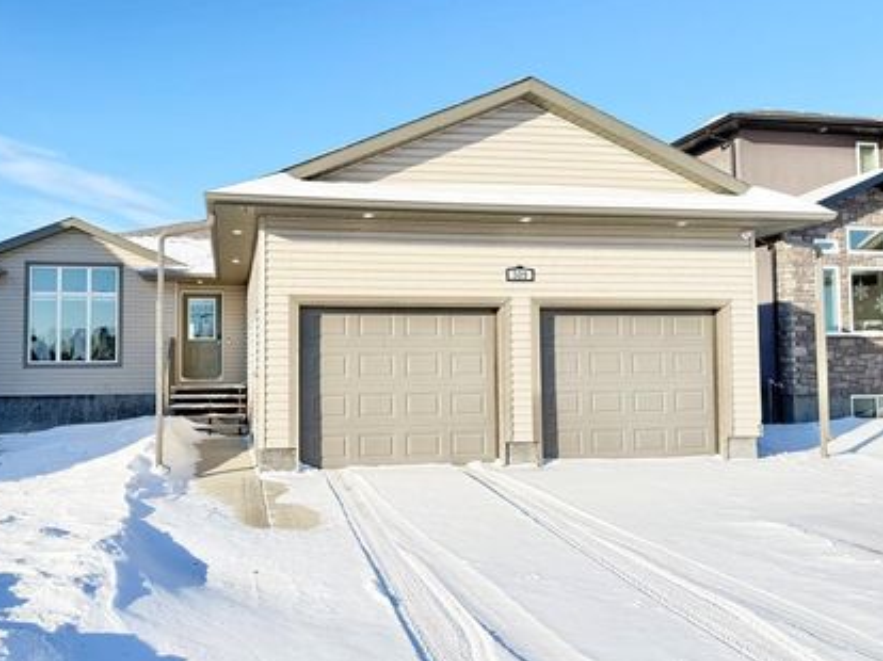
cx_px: 365
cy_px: 325
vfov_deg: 48.2
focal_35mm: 29
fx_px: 739
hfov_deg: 61.3
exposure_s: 1/1361
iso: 80
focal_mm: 6.76
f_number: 1.78
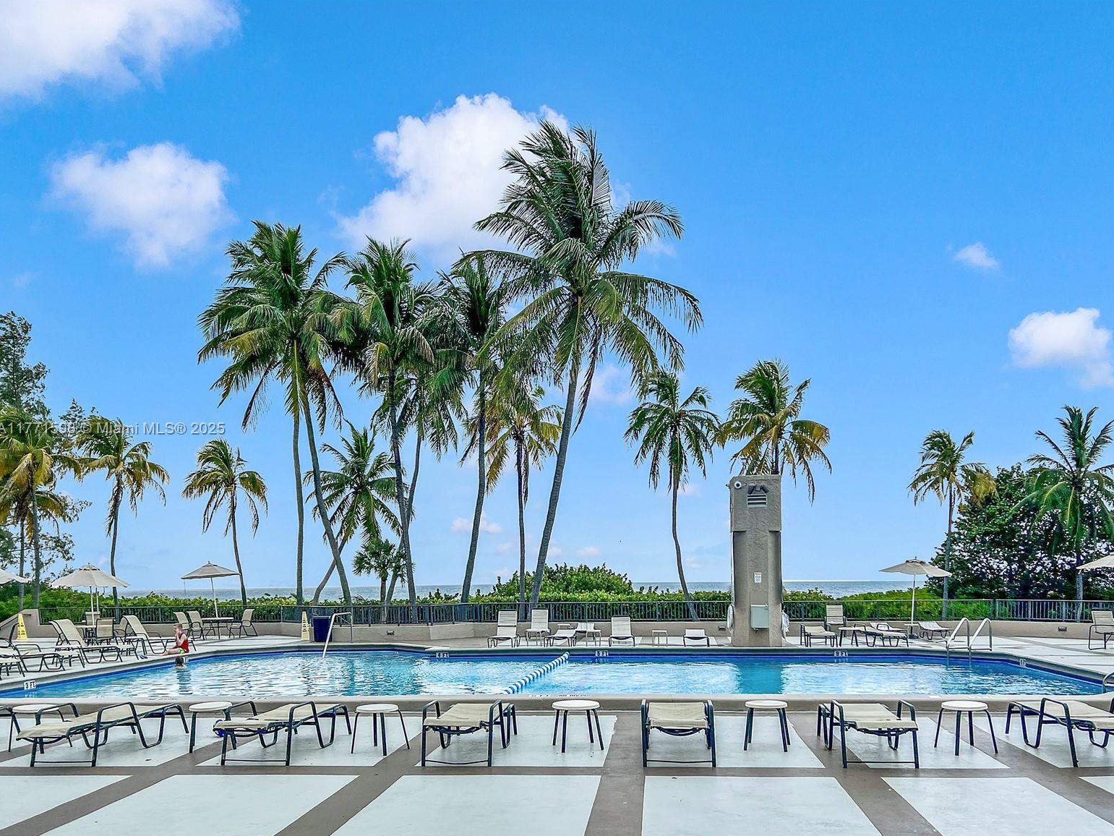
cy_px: 430
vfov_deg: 51.4
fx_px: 869
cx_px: 572
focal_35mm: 27
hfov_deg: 65.3
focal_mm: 5.7
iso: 50
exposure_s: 1/2571
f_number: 1.5
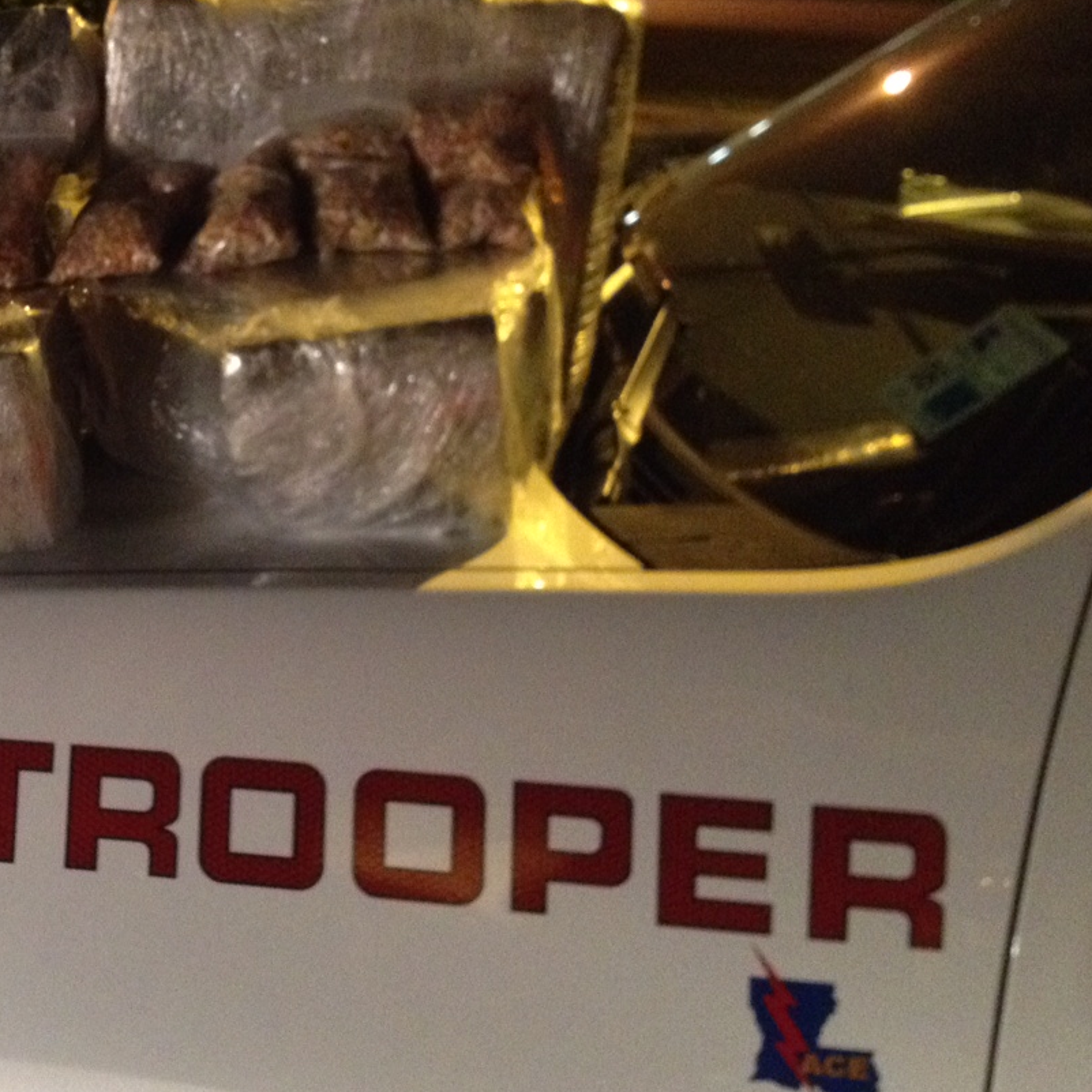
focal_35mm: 63
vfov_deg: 27.2
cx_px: 52
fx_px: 2248
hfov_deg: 26.1
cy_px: 435
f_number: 2.4
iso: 500
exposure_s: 1/15
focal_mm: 4.28
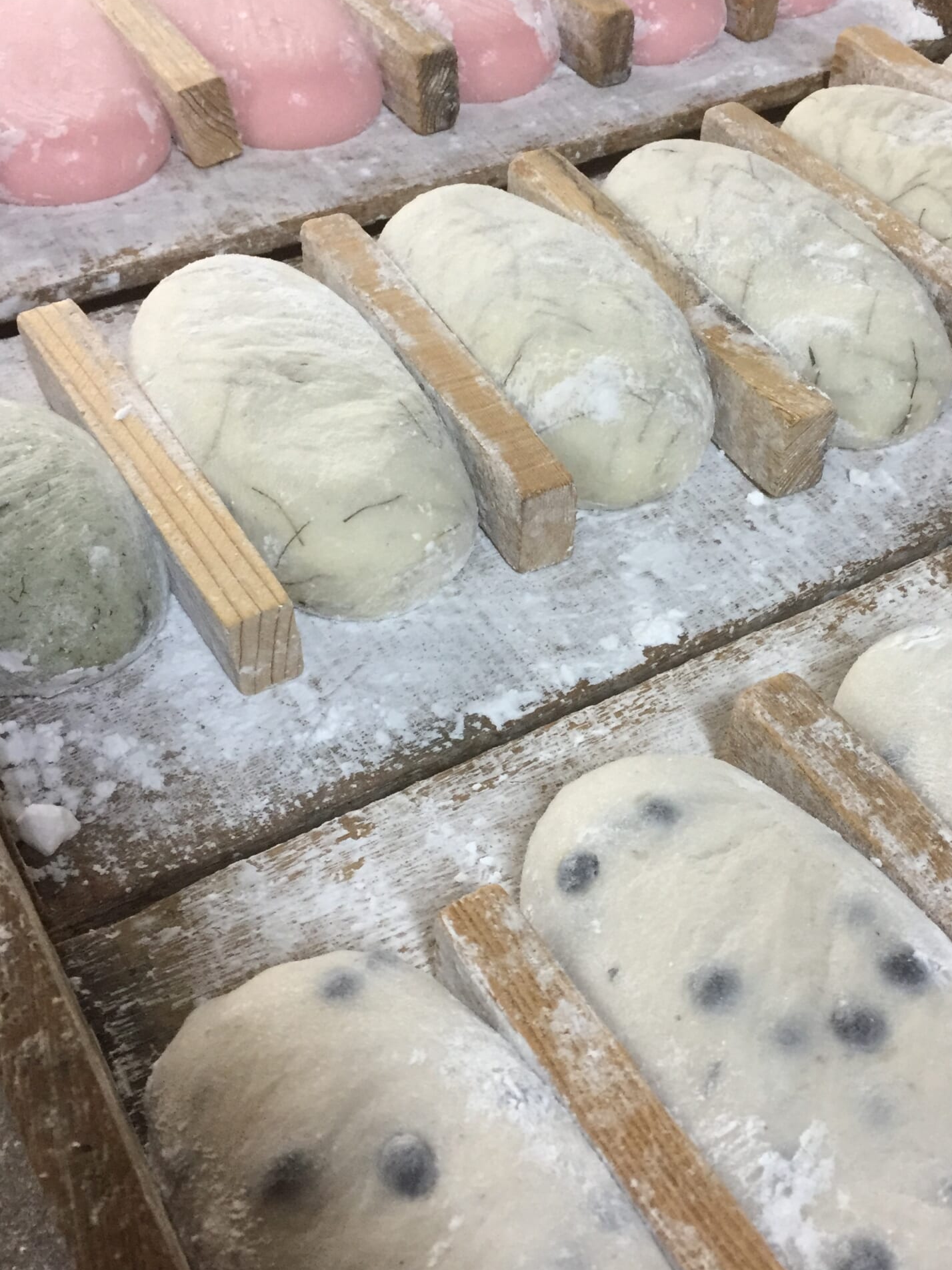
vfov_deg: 47.9
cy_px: 653
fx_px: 1430
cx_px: 608
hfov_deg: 36.6
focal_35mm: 39
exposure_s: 1/30
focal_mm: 4.15
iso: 160
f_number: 2.2
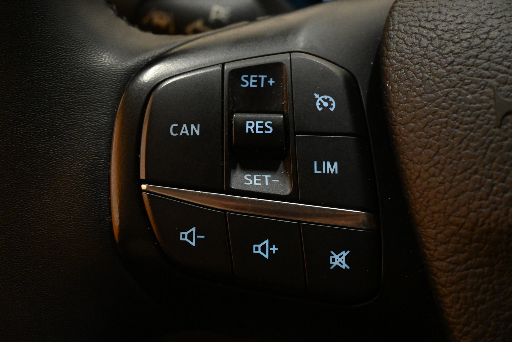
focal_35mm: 54
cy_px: 171
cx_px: 256
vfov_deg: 25.1
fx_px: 768
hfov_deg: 36.9
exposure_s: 1/60
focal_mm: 36
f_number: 8
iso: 7200
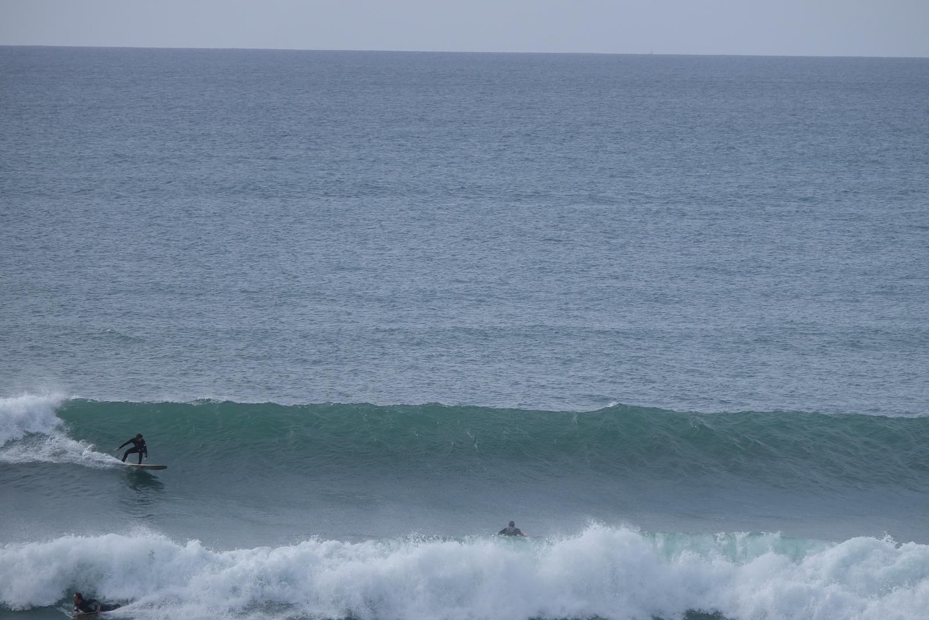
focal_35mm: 345
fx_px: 8903
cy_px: 310
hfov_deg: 6.0
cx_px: 464
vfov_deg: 4.0
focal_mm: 230
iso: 400
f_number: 6.7
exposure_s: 1/1900
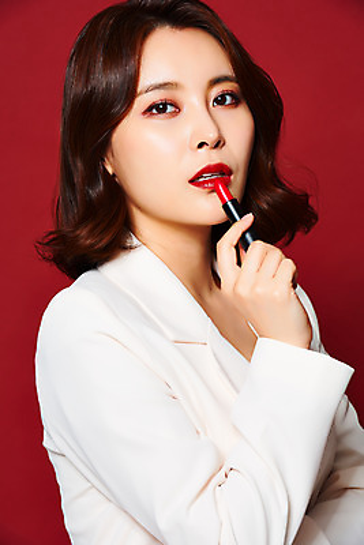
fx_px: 3030
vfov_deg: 10.3
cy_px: 272
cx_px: 182
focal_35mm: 200
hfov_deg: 6.9
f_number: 16
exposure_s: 1/125
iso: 100
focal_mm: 200
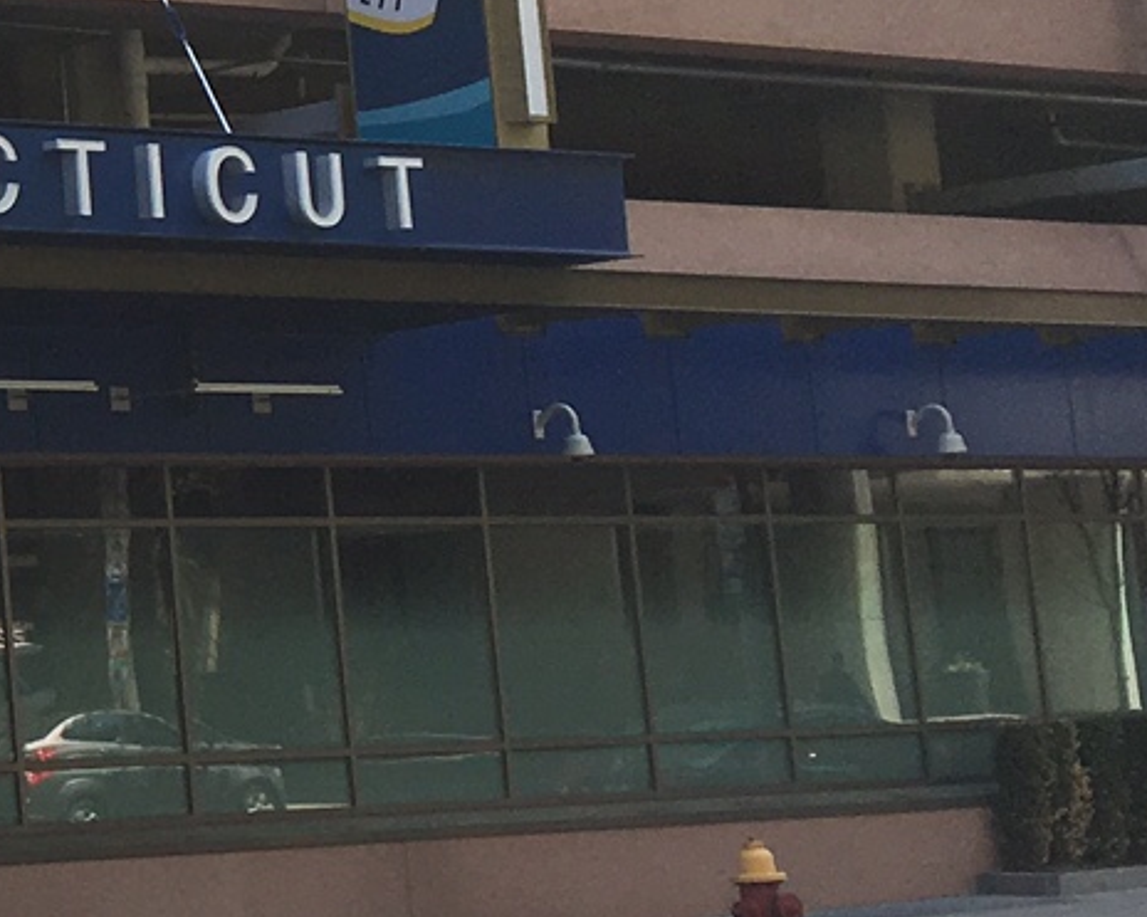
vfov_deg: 12.4
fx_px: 4175
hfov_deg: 13.9
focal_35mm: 123
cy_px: 101
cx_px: -942
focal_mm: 4.15
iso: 25
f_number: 2.2
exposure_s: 1/601
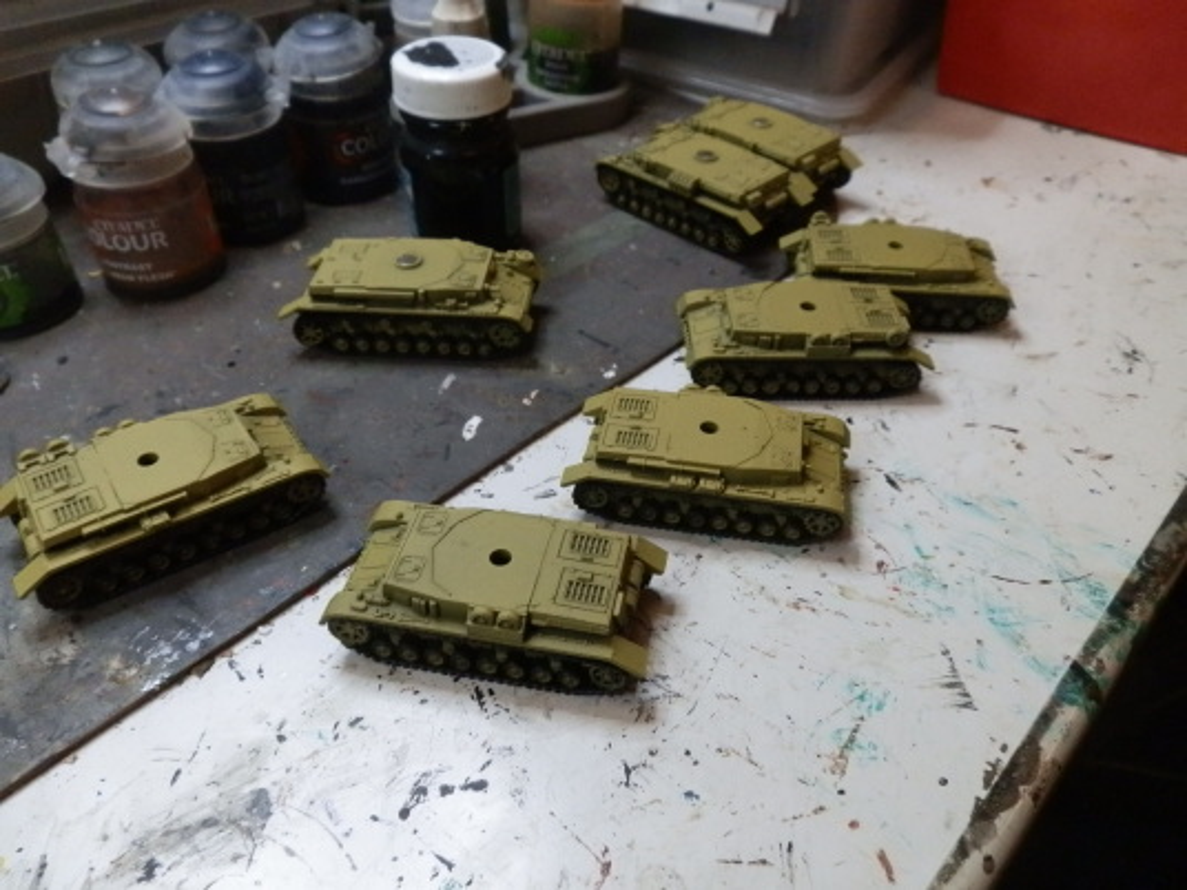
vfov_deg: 49.7
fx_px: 960
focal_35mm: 28
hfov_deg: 63.4
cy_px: 445
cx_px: 594
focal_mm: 5
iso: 400
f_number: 3.1
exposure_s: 1/200
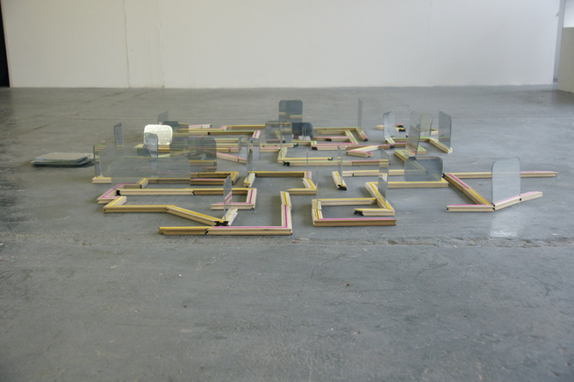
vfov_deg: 31.9
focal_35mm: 42
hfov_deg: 46.4
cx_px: 287
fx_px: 669
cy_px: 191
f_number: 4.5
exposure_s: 1/50
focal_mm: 28
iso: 800
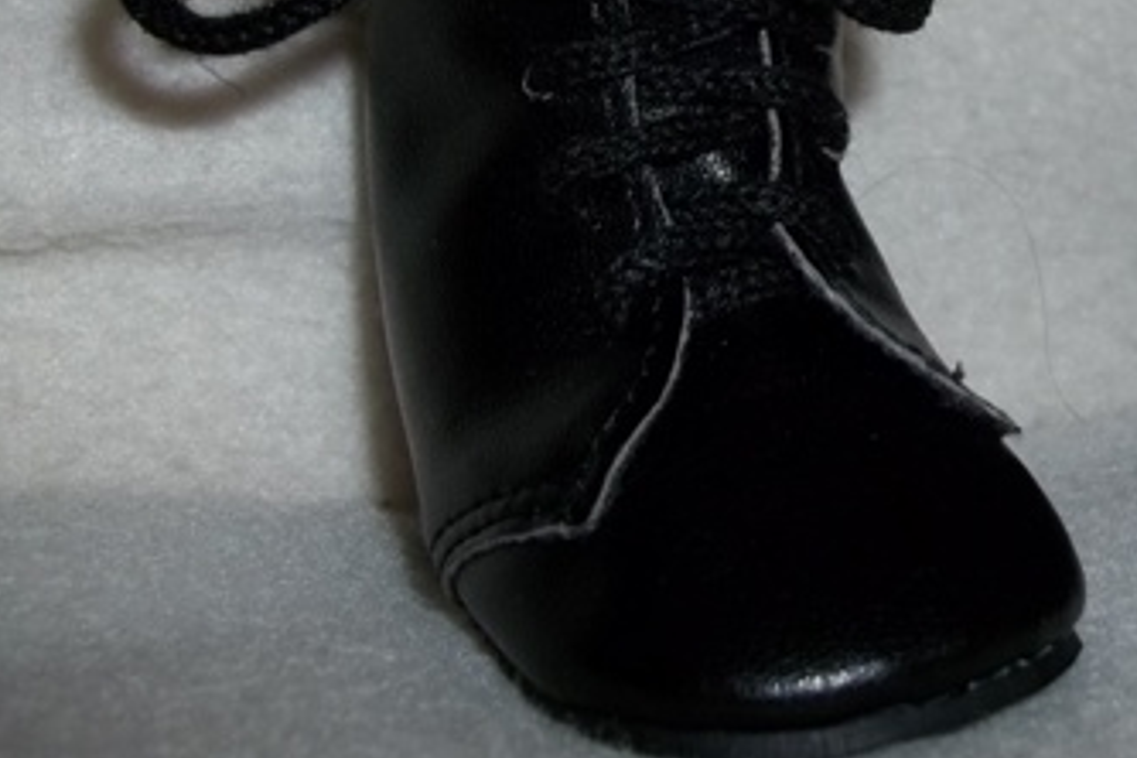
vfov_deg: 20.8
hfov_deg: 30.3
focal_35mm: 64
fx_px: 2021
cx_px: 973
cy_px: 75
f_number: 2.9
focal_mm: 5.7
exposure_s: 1/30
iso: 64
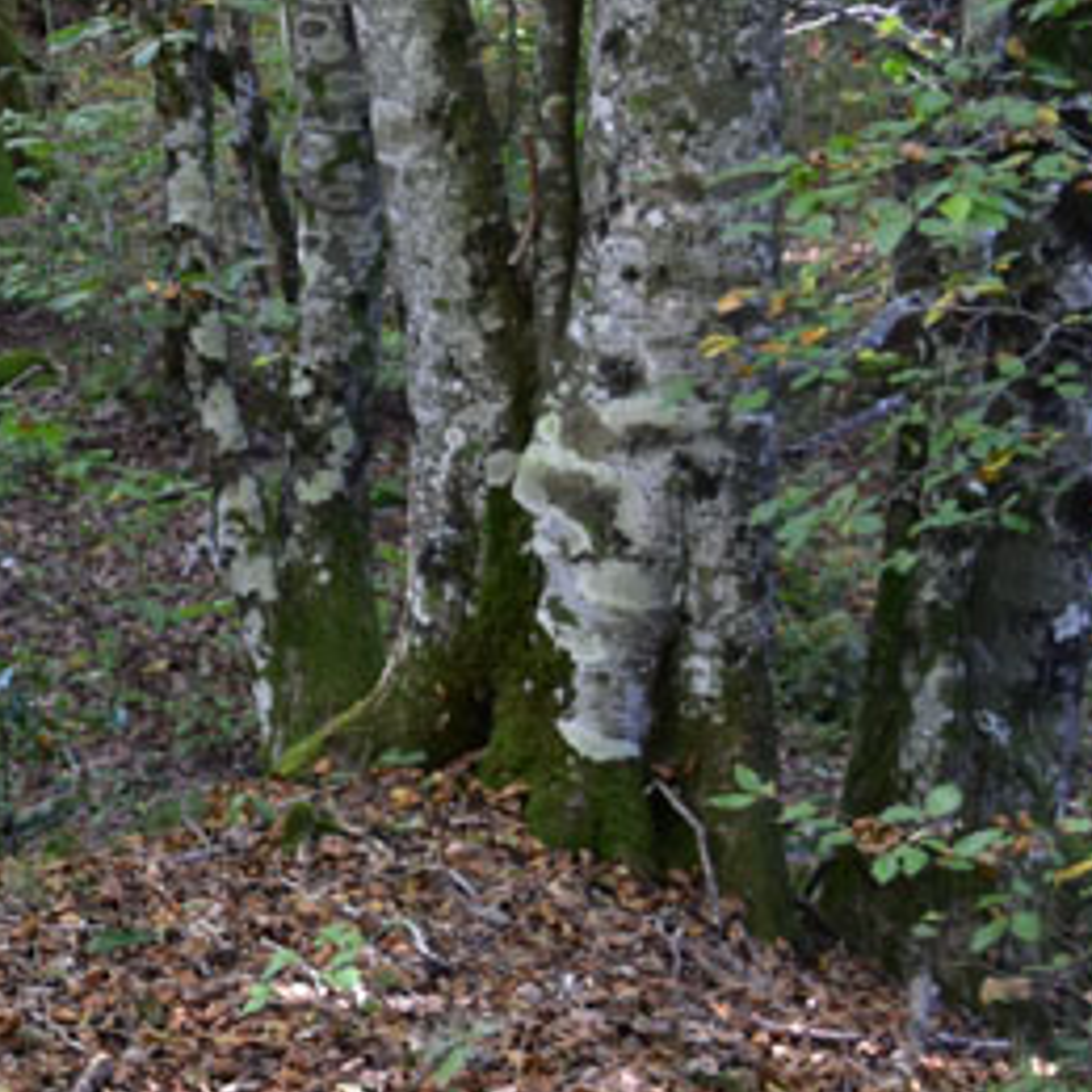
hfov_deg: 15.4
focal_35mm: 108
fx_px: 3855
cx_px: -273
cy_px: 187
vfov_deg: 16.0
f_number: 4.5
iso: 400
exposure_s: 1/13
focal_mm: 22
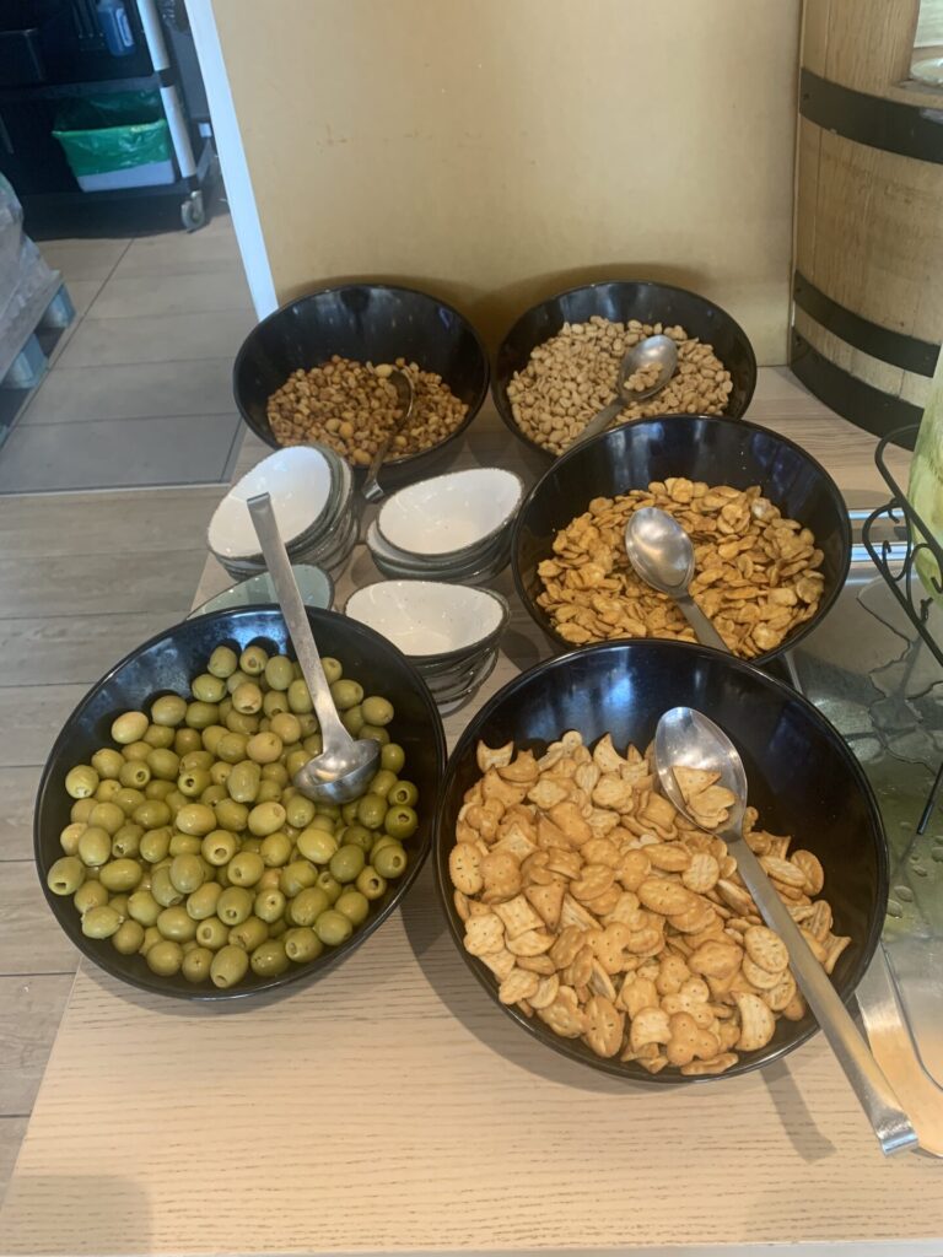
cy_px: 628
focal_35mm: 26
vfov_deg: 67.3
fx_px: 944
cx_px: 472
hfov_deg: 53.1
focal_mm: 4.25
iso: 100
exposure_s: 1/50
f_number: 1.8
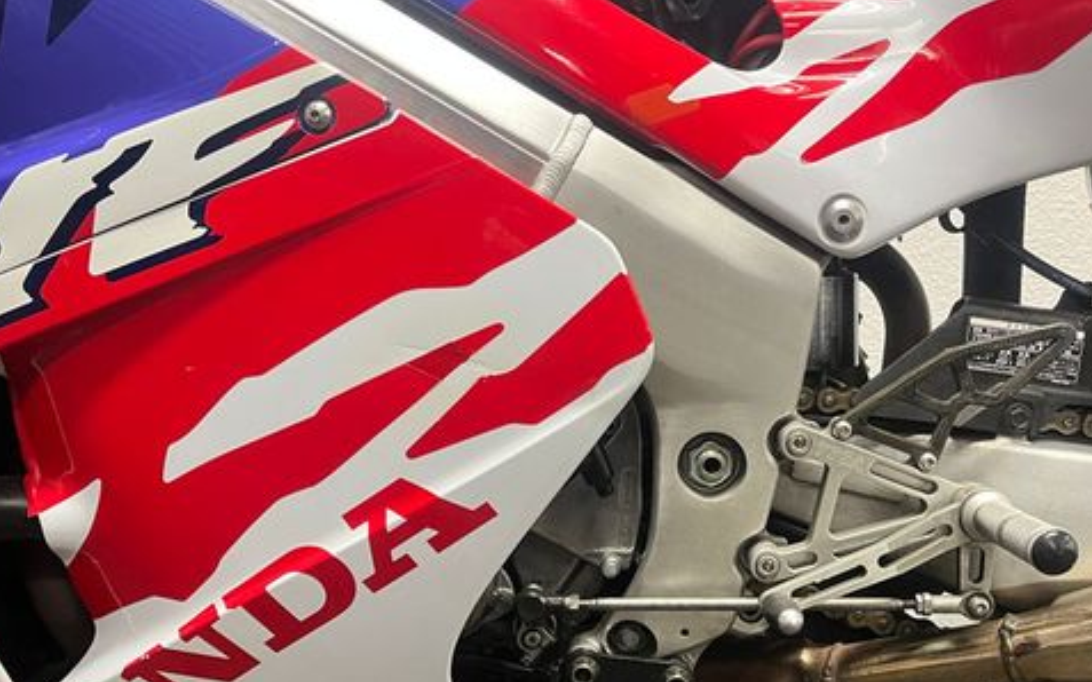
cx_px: 593
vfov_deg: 34.3
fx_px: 1101
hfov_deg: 52.7
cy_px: 401
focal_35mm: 37
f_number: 1.6
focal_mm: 5.1
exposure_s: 1/50
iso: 400
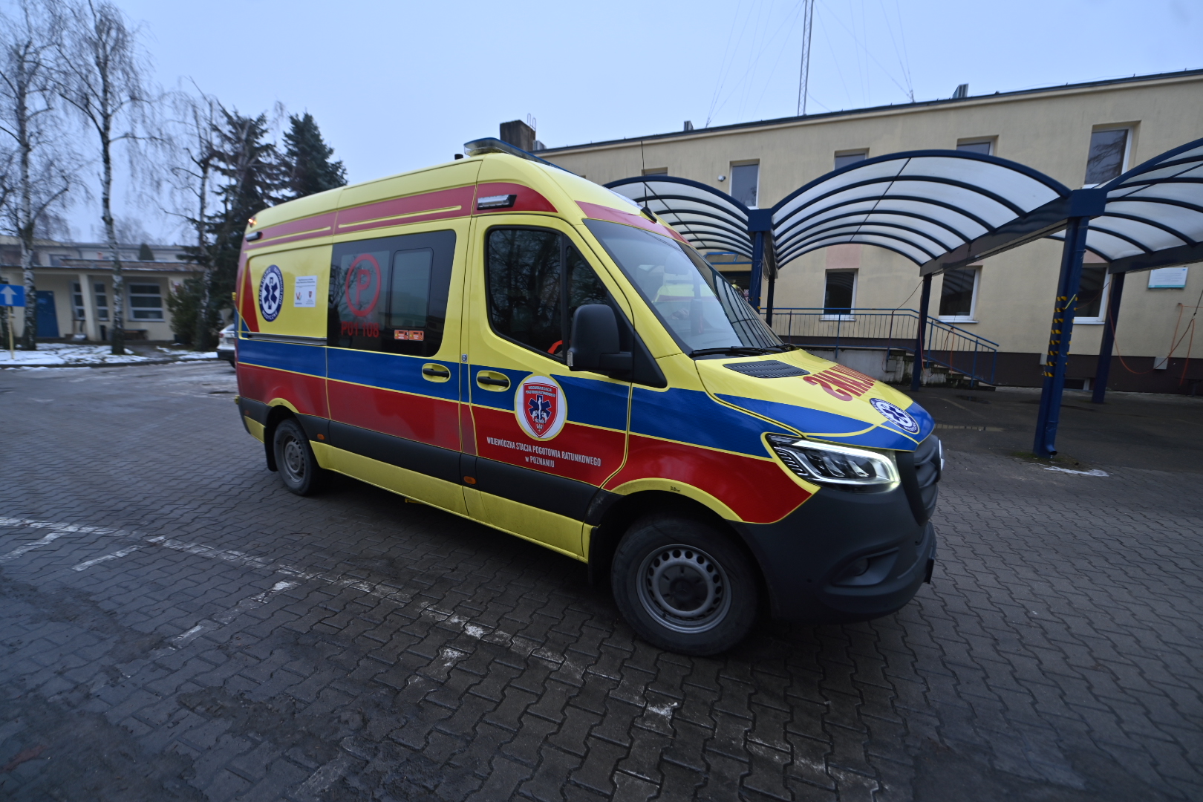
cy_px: 401
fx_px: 468
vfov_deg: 81.2
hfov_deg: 104.3
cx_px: 602
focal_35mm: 14
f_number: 2.8
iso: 140
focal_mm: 14
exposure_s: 1/400
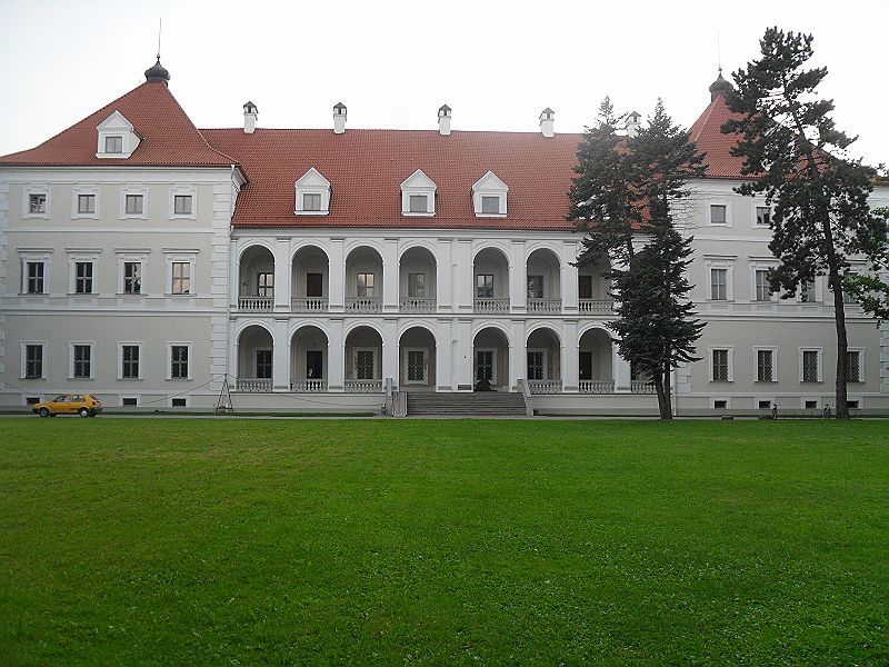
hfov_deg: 52.6
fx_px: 899
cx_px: 444
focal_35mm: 35
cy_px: 334
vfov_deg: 40.7
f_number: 2.8
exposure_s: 1/500
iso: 100
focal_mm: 6.2
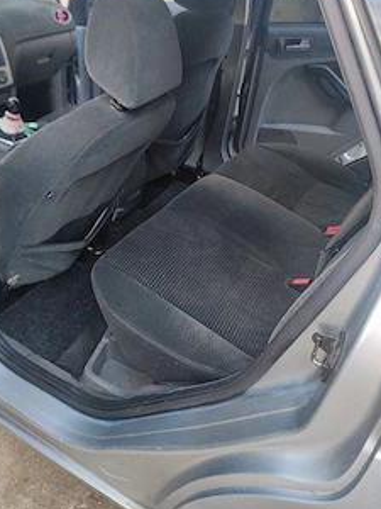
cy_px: 205
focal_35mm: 32
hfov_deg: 44.0
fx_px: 470
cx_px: 161
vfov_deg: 56.4
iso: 143
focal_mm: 6.72
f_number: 1.69
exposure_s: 1/50
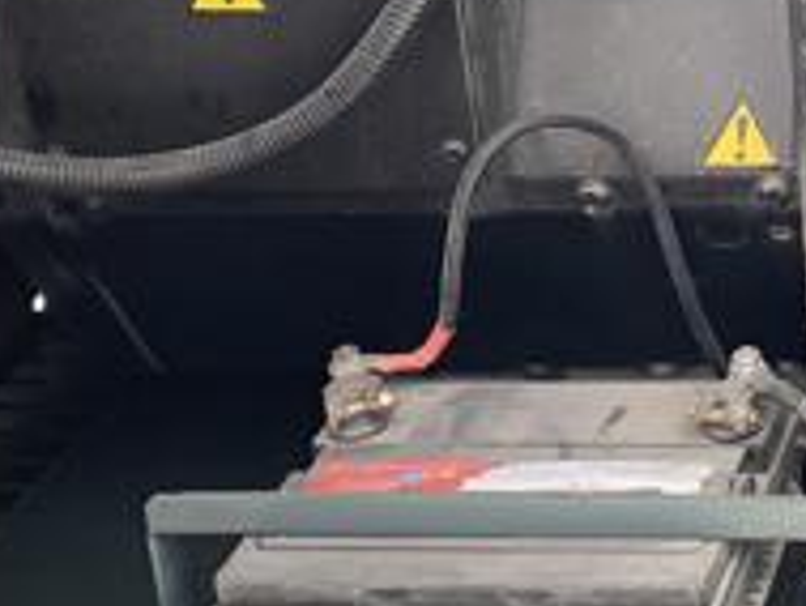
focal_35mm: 110
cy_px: -149
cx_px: 1241
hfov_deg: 16.2
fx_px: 2563
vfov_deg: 13.1
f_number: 1.8
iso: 25
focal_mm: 4.25
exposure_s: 1/157
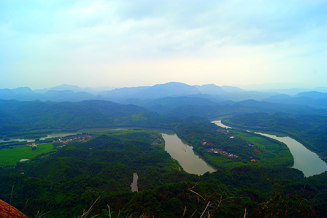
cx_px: 164
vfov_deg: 48.0
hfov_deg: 67.3
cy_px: 109
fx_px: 245
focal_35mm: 27
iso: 100
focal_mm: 18
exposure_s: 1/80
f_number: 9
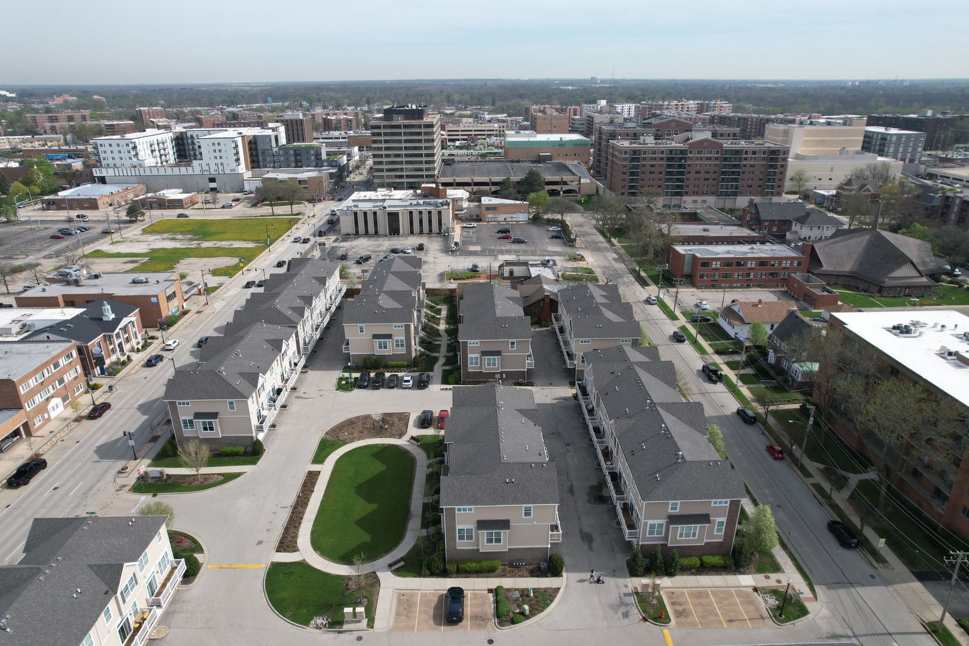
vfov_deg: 57.2
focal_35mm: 22
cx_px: 484
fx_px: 592
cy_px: 323
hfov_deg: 78.6
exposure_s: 1/1600
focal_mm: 8.38
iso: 110
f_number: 2.8
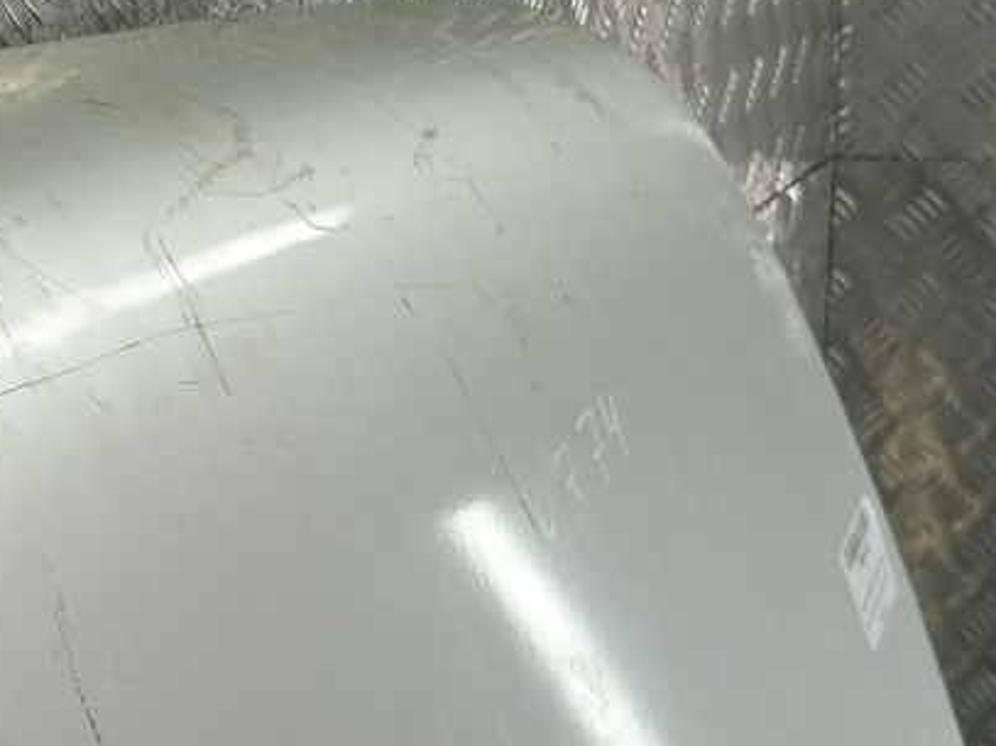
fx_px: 1956
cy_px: 475
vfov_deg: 21.5
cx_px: -37
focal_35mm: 68
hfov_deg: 26.8
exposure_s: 1/100
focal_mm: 4.11
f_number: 1.6
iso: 113
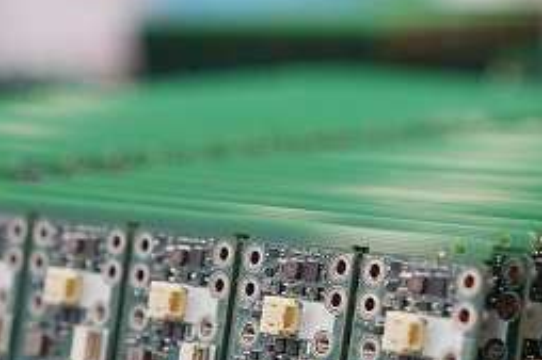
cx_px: 169
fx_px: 2603
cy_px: 480
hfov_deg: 11.9
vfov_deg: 7.8
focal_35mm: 173
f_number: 2.8
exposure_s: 1/125
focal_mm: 55
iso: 320
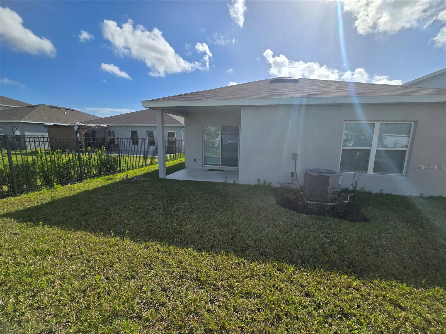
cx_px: 223
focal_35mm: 13
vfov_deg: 89.9
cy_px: 167
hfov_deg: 106.2
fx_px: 167
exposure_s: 1/4542
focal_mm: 2.2
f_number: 2.2
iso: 50
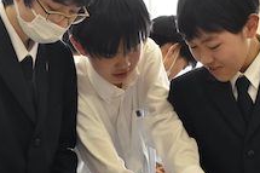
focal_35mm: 134
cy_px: 189
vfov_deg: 10.1
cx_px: 128
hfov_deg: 15.3
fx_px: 967
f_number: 6.3
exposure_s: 1/160
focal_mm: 40
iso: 1600
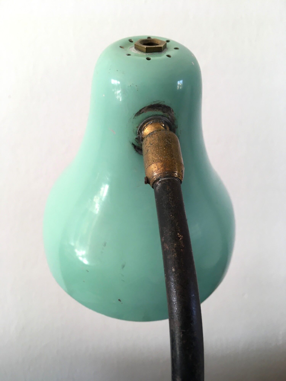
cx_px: 143
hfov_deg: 48.2
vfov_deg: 61.7
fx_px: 319
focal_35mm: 29
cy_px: 190
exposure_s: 1/33
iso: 25
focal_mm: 4.15
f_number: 2.2
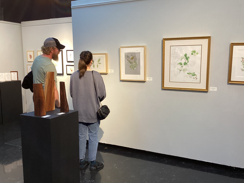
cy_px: 91
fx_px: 247
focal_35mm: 35
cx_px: 119
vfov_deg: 40.7
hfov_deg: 52.6
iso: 80
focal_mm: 3.3
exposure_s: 1/60
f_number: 2.4
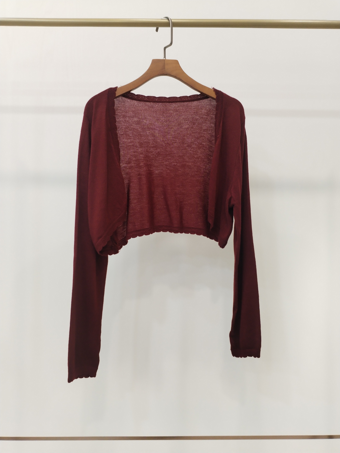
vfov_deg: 61.7
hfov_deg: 48.2
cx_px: 170
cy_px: 226
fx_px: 380
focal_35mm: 29
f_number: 1.8
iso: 353
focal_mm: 4.75
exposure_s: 1/40
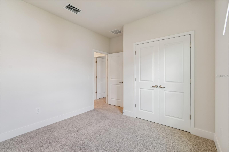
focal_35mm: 15
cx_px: 114
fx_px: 95
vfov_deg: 77.3
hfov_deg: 100.4
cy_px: 76
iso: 100
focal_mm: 10
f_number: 7.1
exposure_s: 1/8
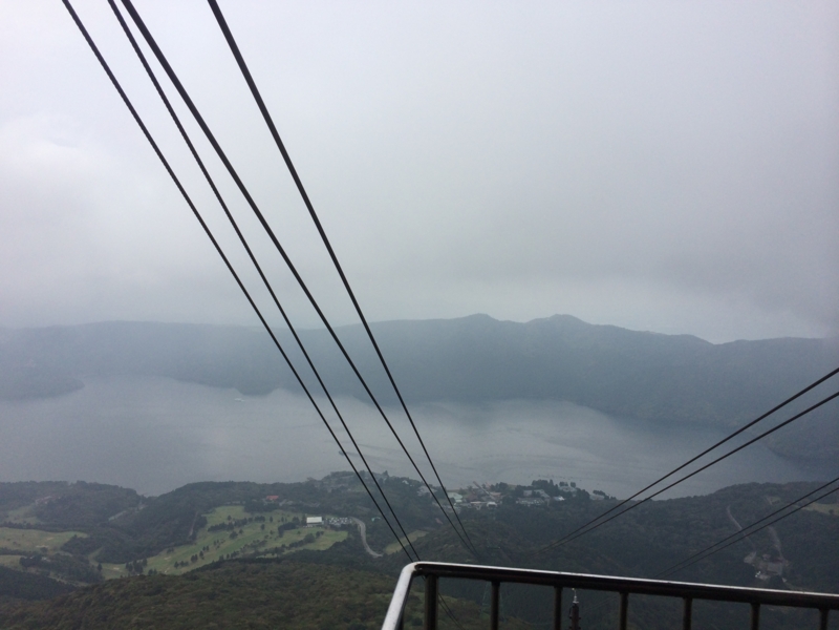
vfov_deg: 46.8
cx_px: 420
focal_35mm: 30
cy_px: 315
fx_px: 727
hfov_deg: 60.0
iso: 40
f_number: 2.2
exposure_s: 1/4115
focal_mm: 4.12
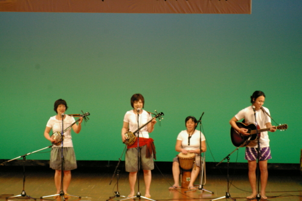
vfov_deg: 9.1
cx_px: 151
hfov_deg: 13.7
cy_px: 100
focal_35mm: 150
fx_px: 1258
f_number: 6.7
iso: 1600
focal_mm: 100
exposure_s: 1/180
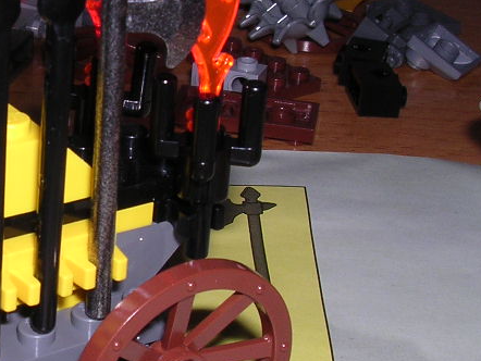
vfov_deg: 16.8
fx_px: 1223
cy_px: 164
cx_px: -11
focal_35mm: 88
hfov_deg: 21.4
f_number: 5.6
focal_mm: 5.8
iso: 100
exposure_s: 1/60.1
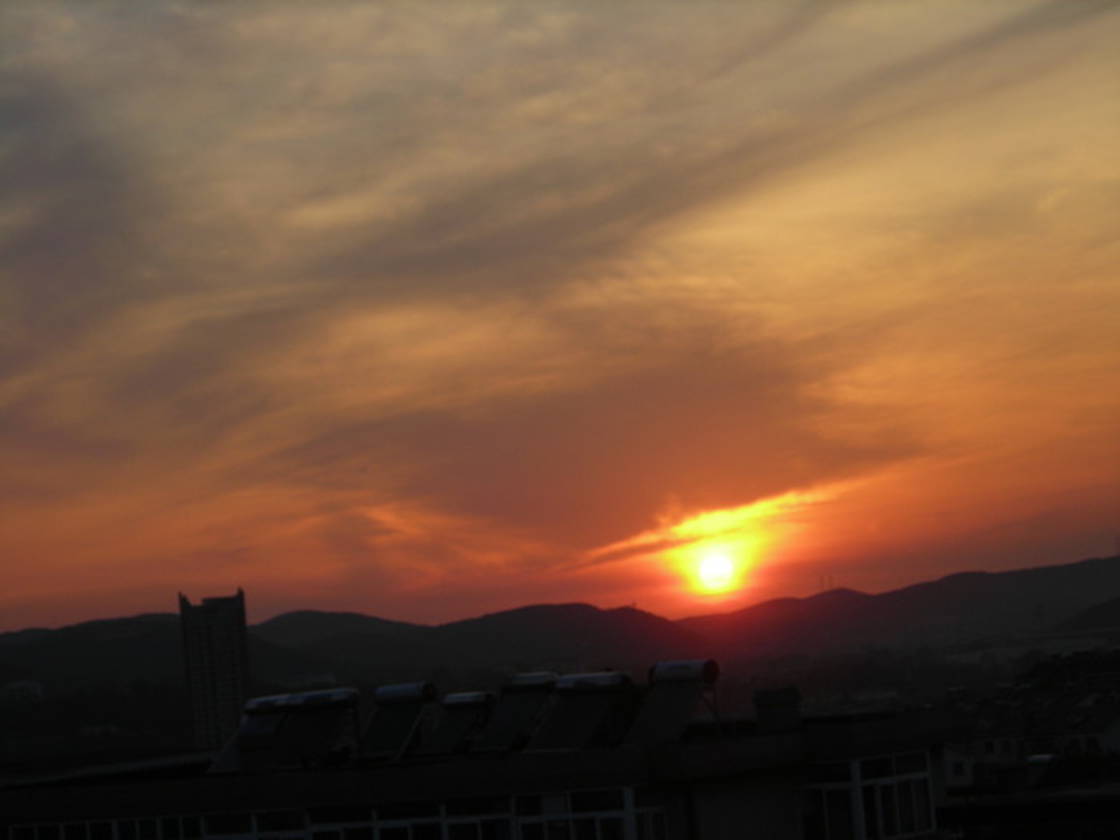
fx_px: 3753
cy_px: 420
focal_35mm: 116
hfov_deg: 17.0
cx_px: 560
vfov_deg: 12.8
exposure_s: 1/91.7
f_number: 5.3
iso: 50
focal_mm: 19.2
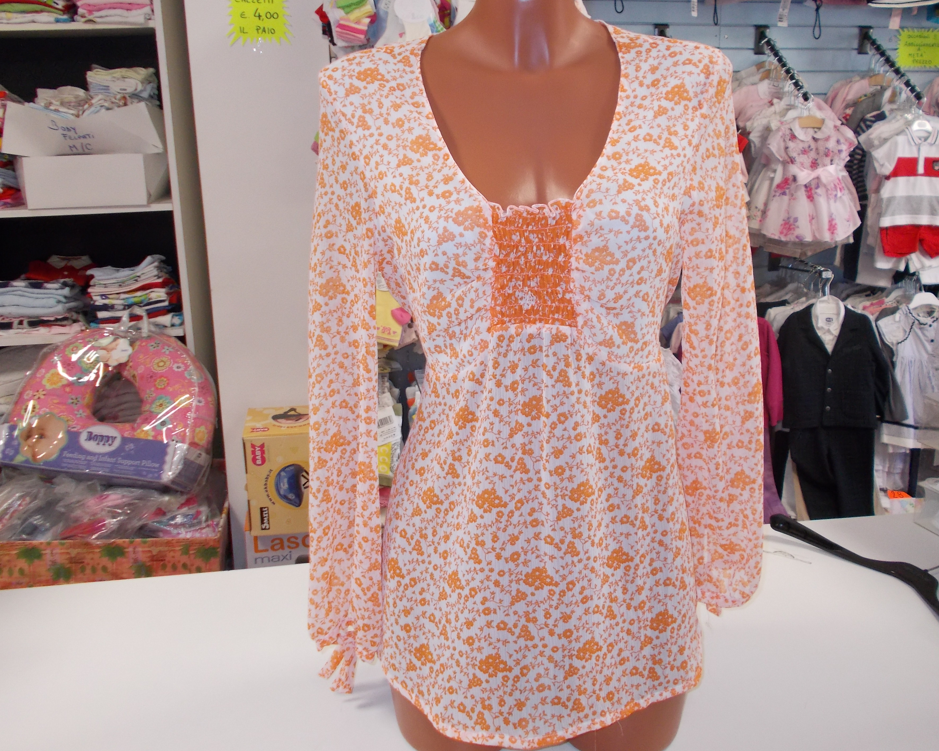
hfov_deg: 54.0
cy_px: 313
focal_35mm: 33
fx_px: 917
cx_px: 539
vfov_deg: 44.4
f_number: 3.2
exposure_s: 1/25
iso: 200
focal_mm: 4.6
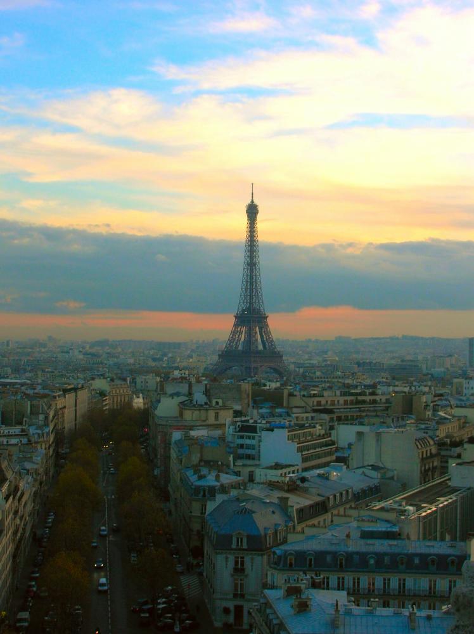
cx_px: 237
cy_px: 317
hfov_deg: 25.2
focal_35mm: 58
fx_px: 1061
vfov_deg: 33.3
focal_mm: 9.7
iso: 50
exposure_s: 1/37.1
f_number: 5.9
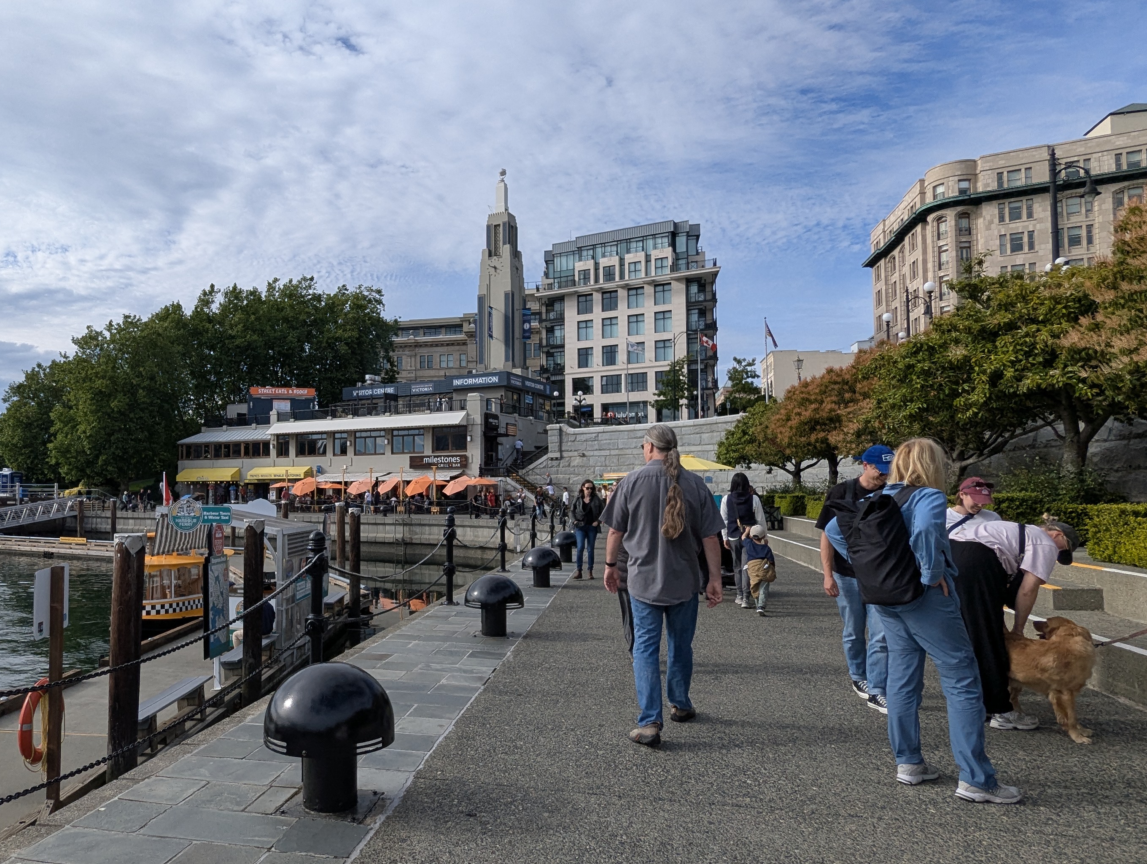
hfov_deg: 69.9
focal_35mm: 24
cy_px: 446
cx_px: 402
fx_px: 796
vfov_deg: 56.9
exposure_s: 1/1603
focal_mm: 2.35
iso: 44
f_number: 2.2
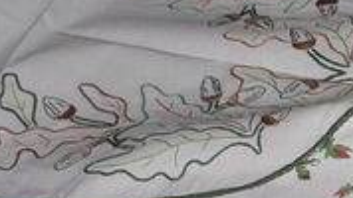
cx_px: 886
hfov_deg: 9.0
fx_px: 2002
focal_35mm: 214
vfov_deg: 5.7
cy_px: 204
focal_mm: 5.8
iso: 100
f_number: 2.8
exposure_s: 1/60
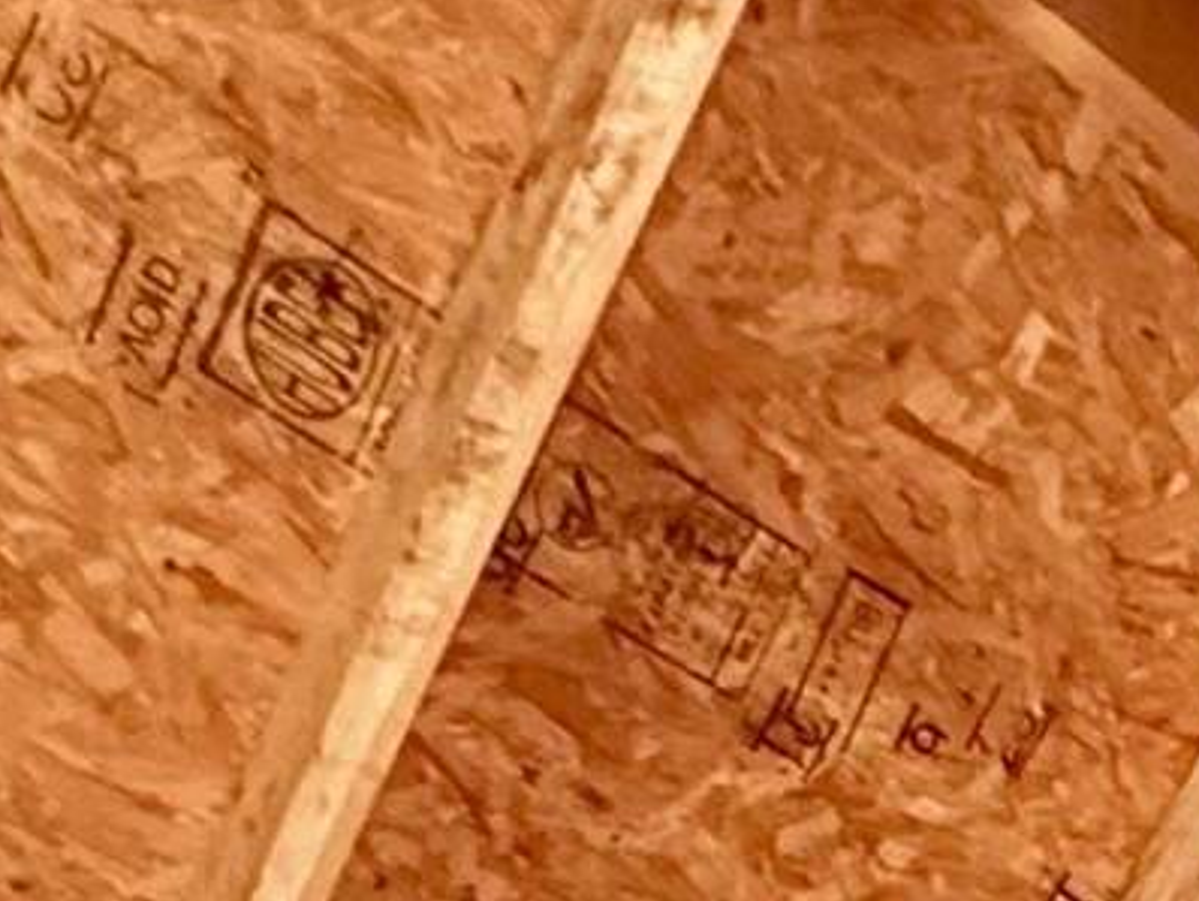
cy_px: 3267
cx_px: 1916
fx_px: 3743
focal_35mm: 108
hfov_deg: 16.3
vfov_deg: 8.8
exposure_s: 1/84
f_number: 2.2
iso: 320
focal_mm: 2.22
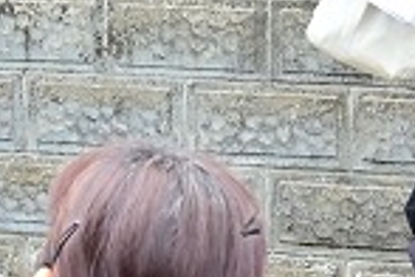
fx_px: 2225
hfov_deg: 10.6
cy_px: 66
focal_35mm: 193
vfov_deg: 7.1
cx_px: 141
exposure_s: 1/125
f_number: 5.6
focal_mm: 24
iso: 560
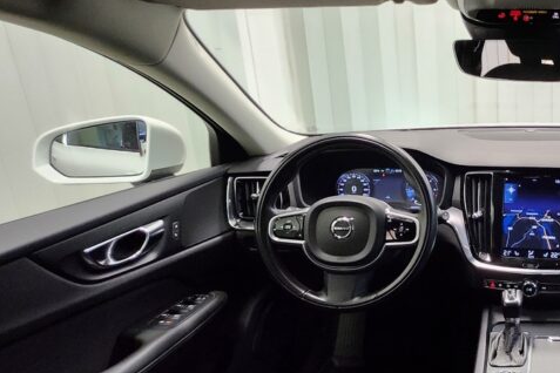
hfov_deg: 53.8
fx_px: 451
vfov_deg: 44.9
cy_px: 205
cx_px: 525
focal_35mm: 29
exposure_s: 1/33.3
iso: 320
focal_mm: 1.74
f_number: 2.2
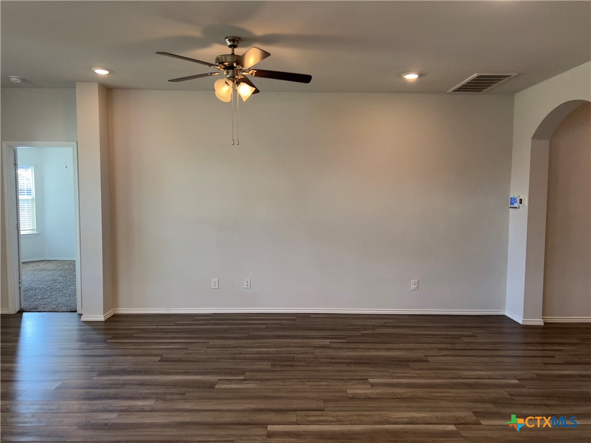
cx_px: 296
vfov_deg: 53.1
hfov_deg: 67.3
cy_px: 222
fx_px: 444
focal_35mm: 26
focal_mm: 5.7
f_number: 1.5
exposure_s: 1/120
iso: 80
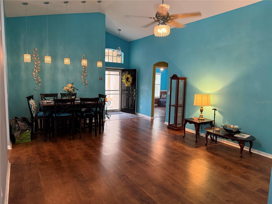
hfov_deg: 71.6
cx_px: 136
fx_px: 189
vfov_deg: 56.8
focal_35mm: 24
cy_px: 102
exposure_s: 1/60
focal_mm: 6.76
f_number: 1.78
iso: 500
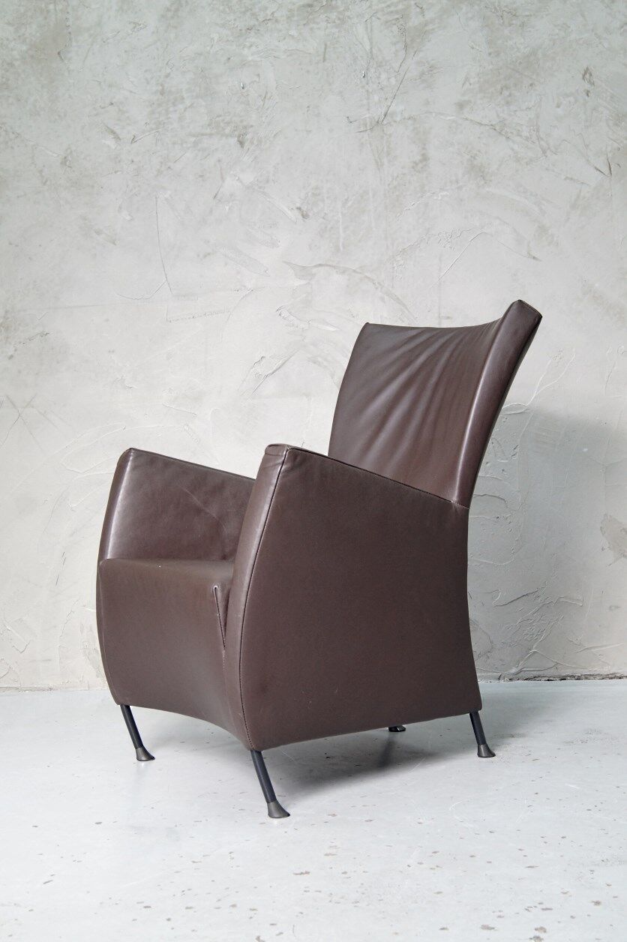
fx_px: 1373
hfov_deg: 25.7
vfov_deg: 37.9
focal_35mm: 52
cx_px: 314
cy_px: 471
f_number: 7.1
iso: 400
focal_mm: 35
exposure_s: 1/8
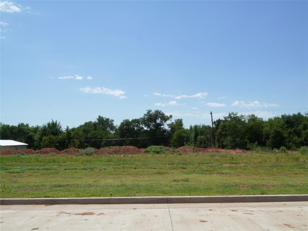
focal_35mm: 32
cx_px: 154
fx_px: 285
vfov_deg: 44.2
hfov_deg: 56.8
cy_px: 116
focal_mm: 16
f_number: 16
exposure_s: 1/100
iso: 100
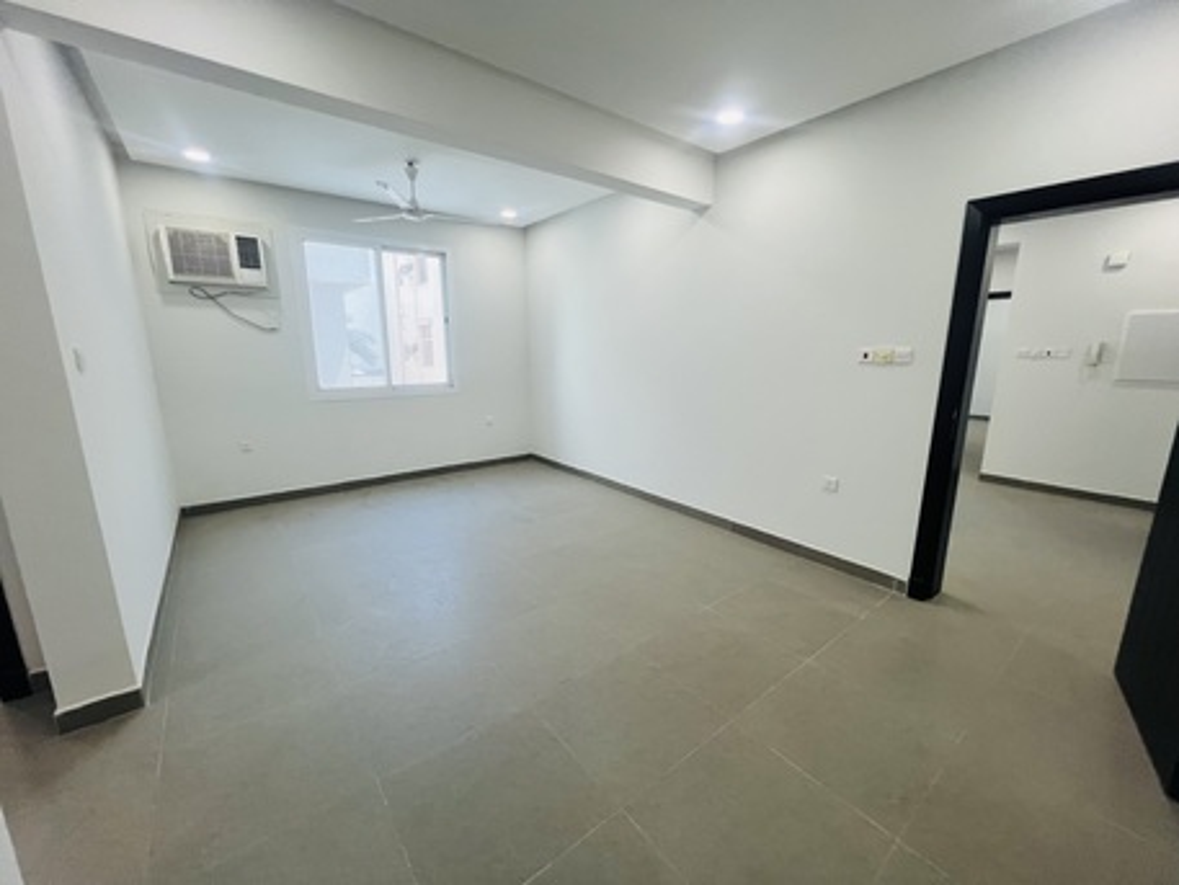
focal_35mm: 13
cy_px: 442
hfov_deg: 106.2
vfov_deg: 89.9
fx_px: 443
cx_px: 590
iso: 125
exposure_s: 1/99
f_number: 1.8
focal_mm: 1.57
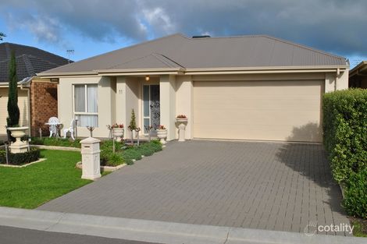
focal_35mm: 36
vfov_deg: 36.8
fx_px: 367
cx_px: 184
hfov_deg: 53.1
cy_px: 122
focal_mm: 24
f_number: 9
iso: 100
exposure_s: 1/320
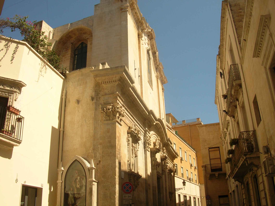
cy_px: 103
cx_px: 138
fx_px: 278
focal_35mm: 35
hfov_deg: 52.7
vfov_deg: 40.6
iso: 50
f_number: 5.6
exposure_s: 1/365
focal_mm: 5.8
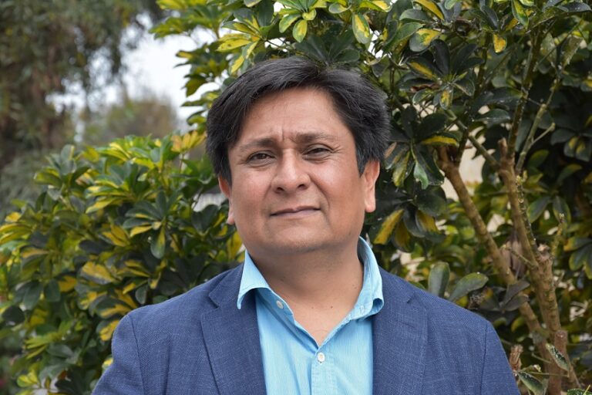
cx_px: 296
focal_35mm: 105
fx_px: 1727
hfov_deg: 19.5
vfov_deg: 13.0
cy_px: 198
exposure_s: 1/800
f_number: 7.1
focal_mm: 70
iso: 800
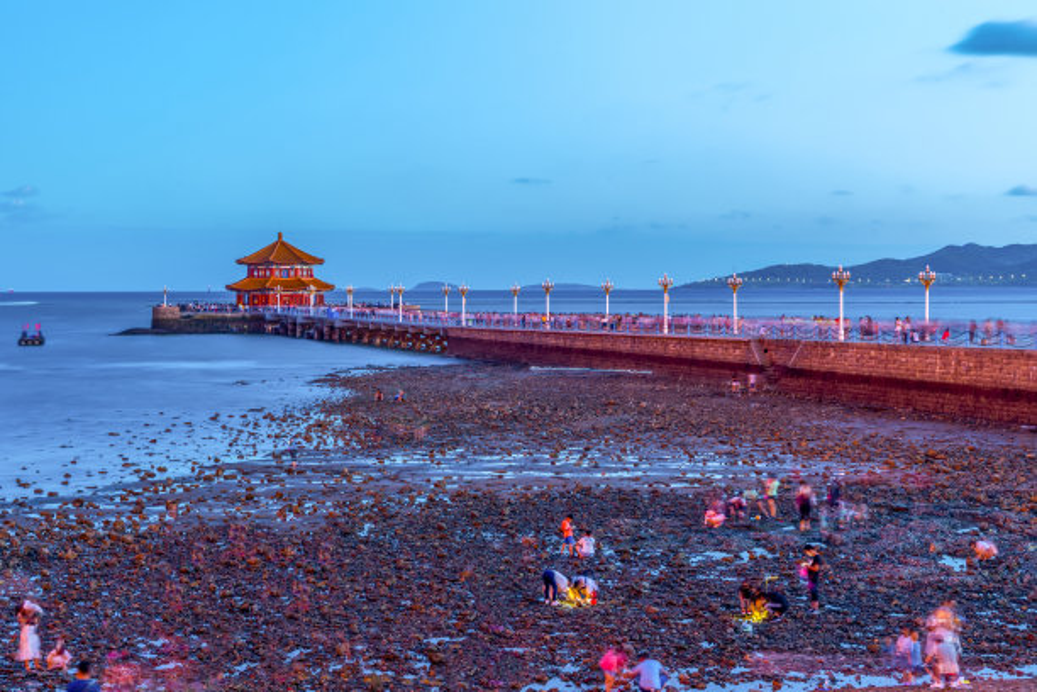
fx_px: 1987
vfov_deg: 19.7
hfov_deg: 29.2
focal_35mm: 69
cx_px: 518
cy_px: 346
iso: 100
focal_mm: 69
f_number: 11
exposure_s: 15
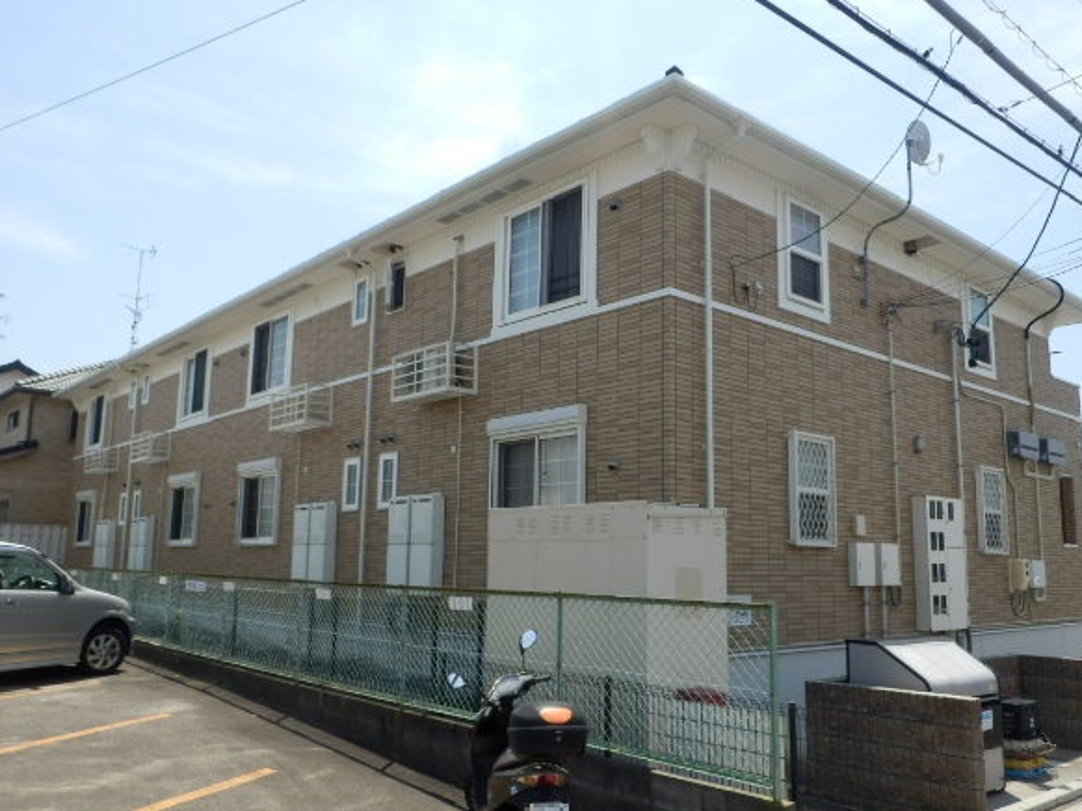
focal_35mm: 33
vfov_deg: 42.9
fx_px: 1031
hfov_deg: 55.4
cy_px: 420
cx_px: 550
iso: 80
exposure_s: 1/800
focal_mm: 5.3
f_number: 3.5
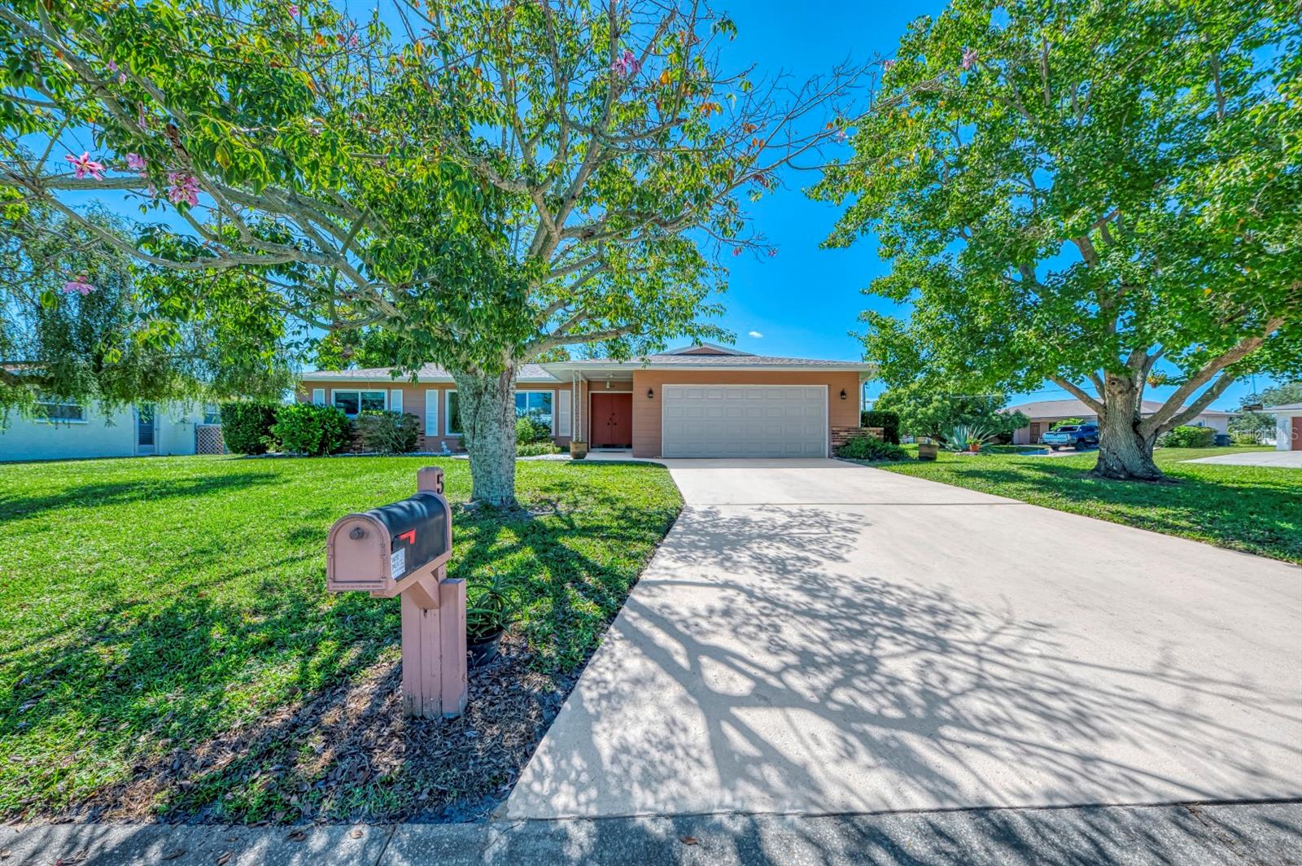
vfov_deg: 85.3
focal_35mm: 13
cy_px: 433
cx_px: 651
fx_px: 470
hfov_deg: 108.4
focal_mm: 13
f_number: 8
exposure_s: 1/800
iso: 400
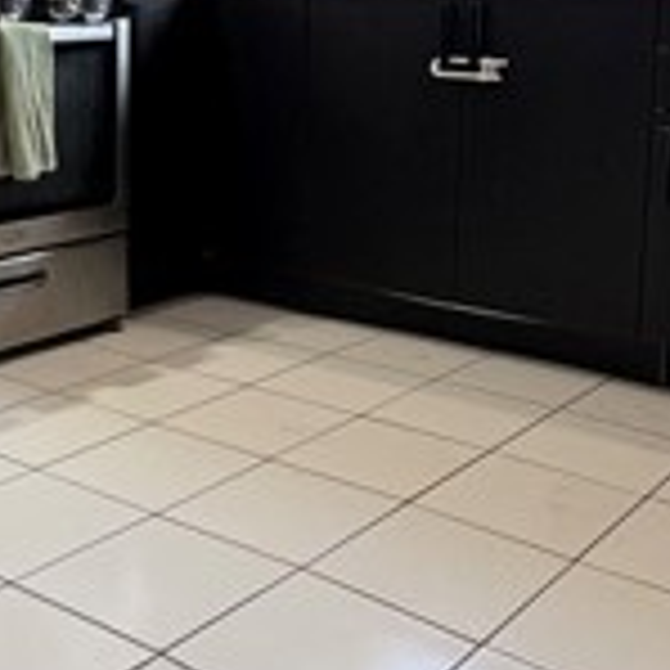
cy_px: 180
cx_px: 274
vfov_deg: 31.7
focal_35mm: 53
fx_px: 1161
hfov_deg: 32.1
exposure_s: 1/60
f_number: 2.2
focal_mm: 2.22
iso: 125
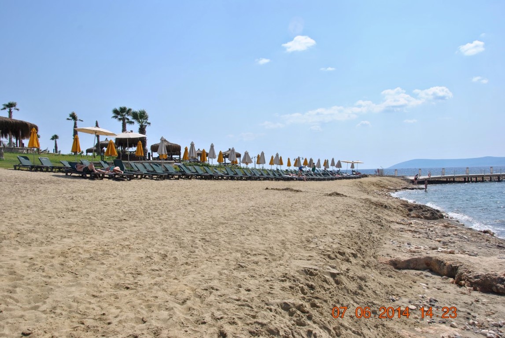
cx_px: 252
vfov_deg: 43.7
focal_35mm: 30
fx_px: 421
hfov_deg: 61.9
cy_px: 169
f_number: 9
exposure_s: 1/320
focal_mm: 20
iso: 100
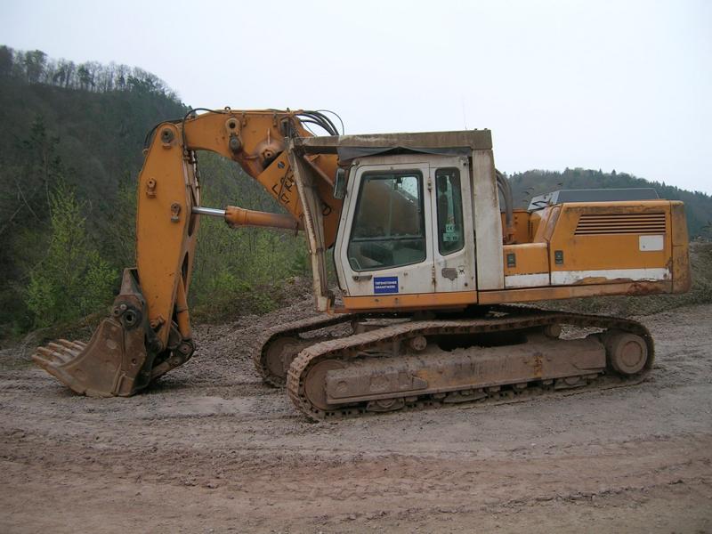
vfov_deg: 40.7
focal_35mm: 35
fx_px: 720
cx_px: 356
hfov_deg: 52.6
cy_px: 267
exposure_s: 1/256
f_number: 2.8
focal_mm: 5.4
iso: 50
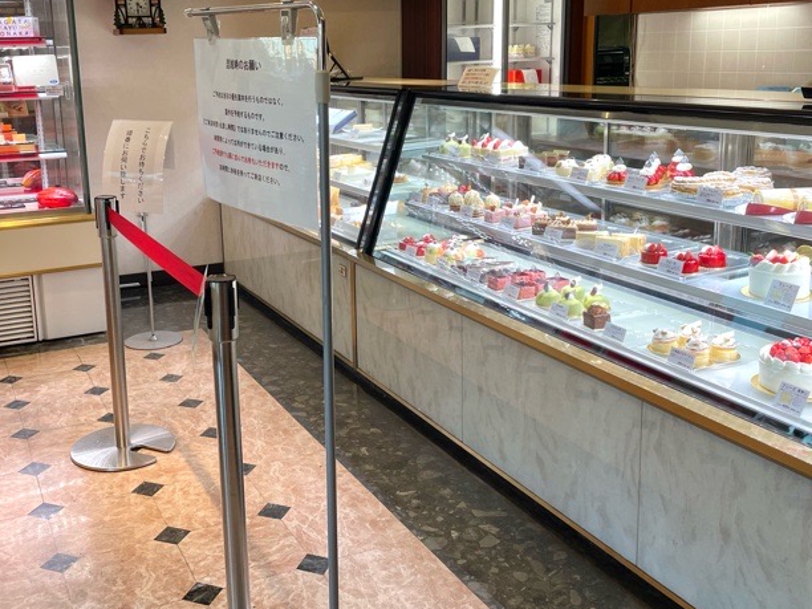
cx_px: 340
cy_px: 216
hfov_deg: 53.7
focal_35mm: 34
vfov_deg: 41.4
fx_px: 798
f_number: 1.6
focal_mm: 4.2
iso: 80
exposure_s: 1/120
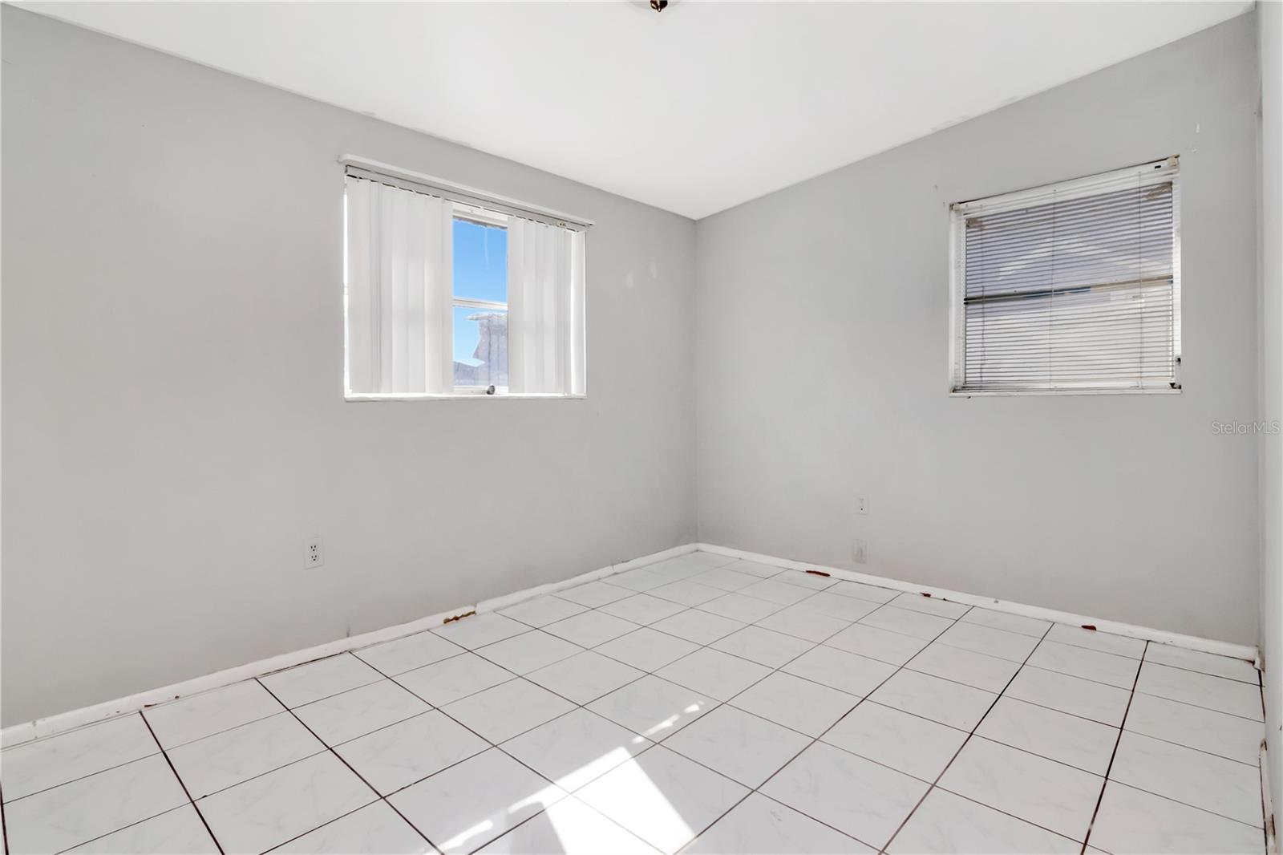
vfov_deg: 72.0
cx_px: 642
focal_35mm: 16
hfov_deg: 95.0
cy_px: 428
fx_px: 588
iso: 1250
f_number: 16
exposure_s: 1/200
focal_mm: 11
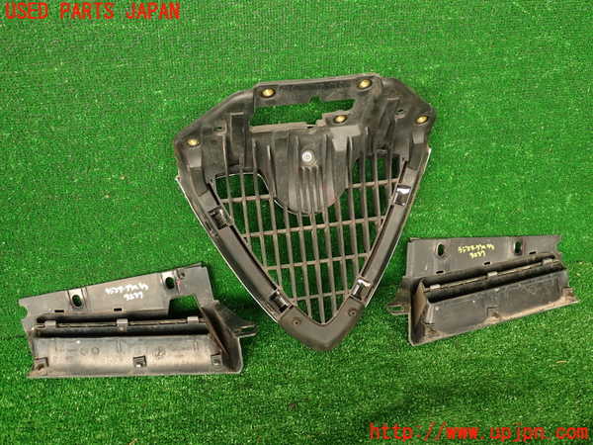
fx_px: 548
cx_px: 296
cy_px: 222
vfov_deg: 44.2
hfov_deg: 56.8
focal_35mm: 32
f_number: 2.4
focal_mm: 5.79
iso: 125
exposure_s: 1/60
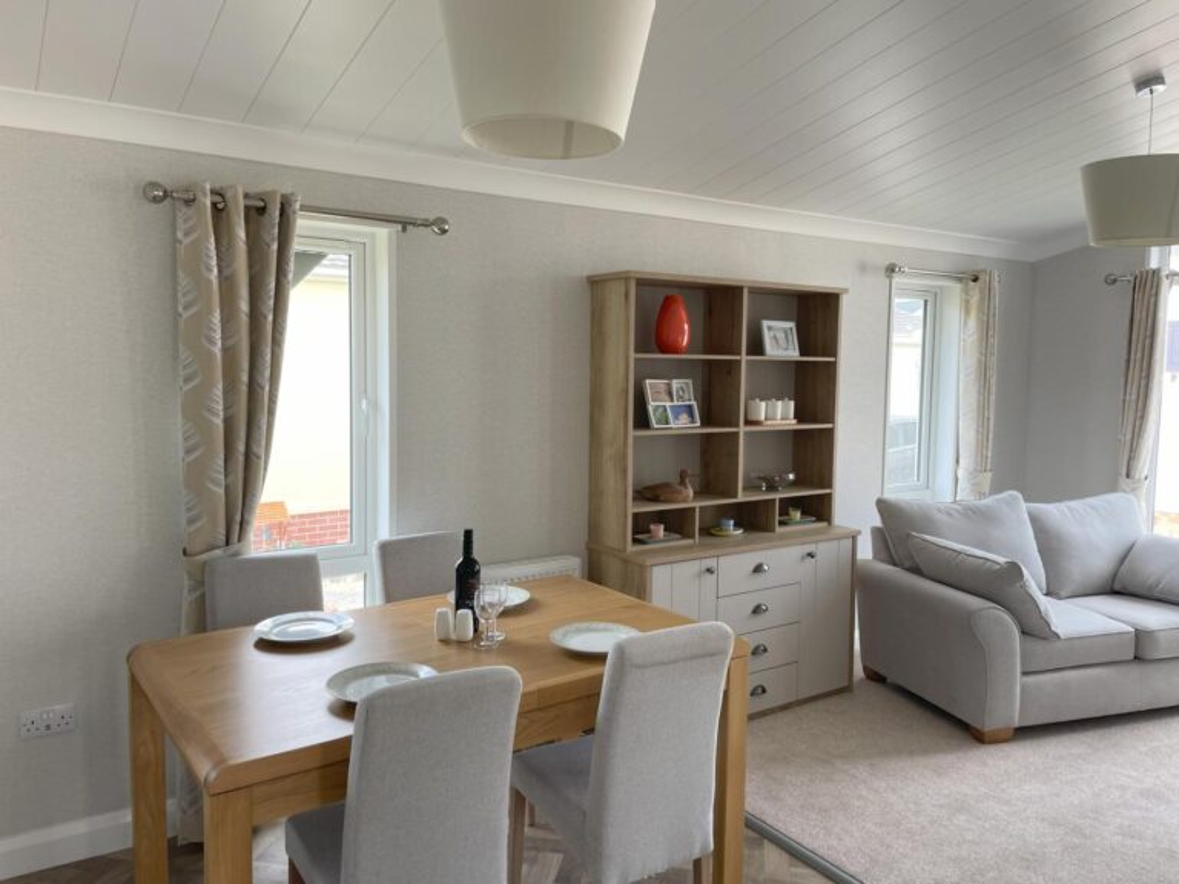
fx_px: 886
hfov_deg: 67.3
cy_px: 442
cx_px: 590
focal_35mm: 26
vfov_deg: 53.1
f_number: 1.6
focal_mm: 4.2
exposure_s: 1/136
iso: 32
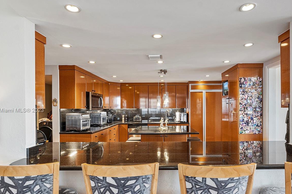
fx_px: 170
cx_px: 167
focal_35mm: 21
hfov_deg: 80.8
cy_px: 111
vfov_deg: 59.2
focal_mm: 10
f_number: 11
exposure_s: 1/2.5
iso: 160
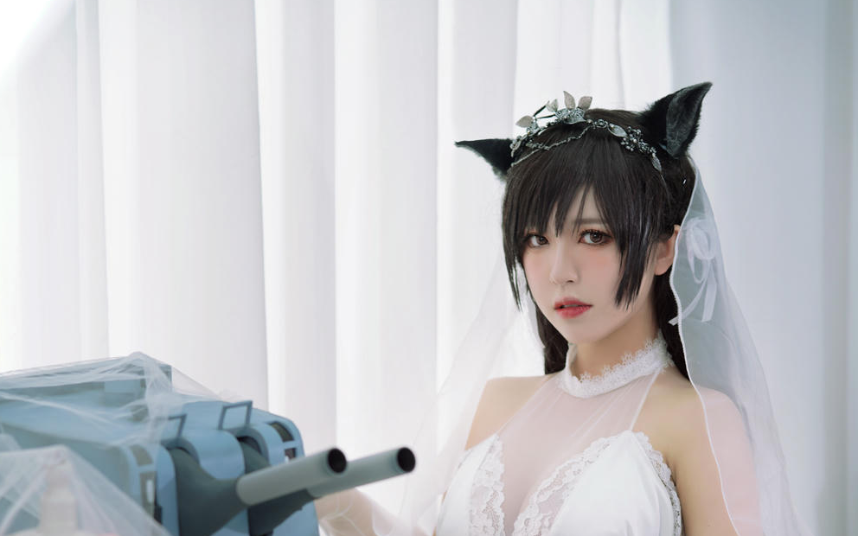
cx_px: 428
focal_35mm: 131
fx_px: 3063
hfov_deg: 15.9
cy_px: 587
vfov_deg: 9.9
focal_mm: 85
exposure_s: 1/100
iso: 100
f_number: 2.8
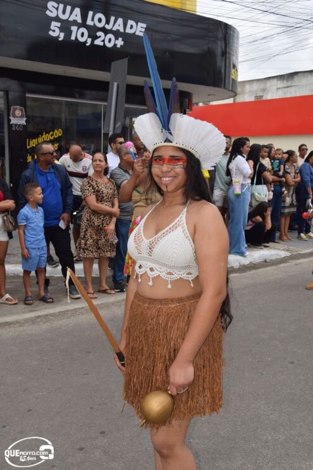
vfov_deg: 51.3
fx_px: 489
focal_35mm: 38
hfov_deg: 35.5
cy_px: 235
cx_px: 156
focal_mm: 25
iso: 100
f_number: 9
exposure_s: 1/200
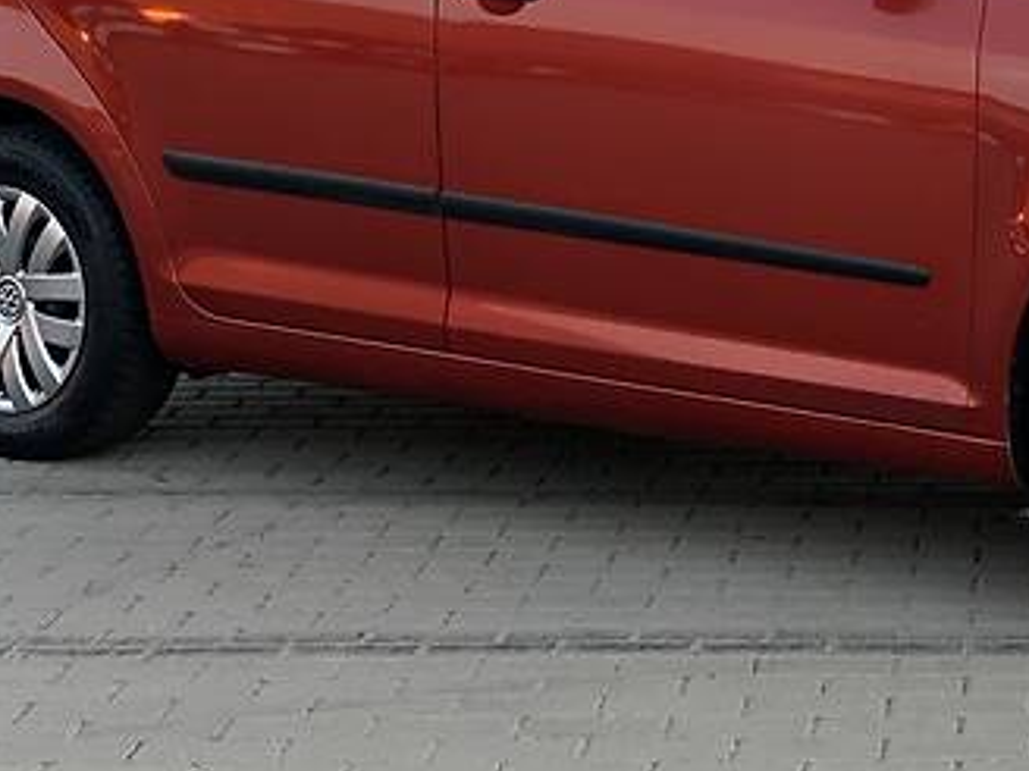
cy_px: -6
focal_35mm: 127
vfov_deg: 11.5
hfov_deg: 15.3
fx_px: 3775
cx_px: 966
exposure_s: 1/122
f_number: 2.4
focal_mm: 6
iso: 50
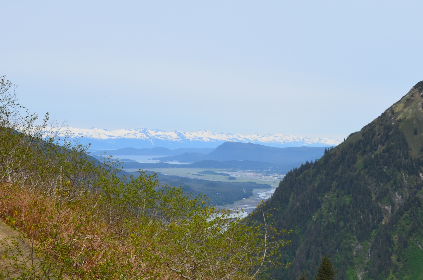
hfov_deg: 29.3
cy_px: 139
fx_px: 809
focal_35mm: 69
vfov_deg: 19.6
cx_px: 205
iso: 100
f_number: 11
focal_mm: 24
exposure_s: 1/160
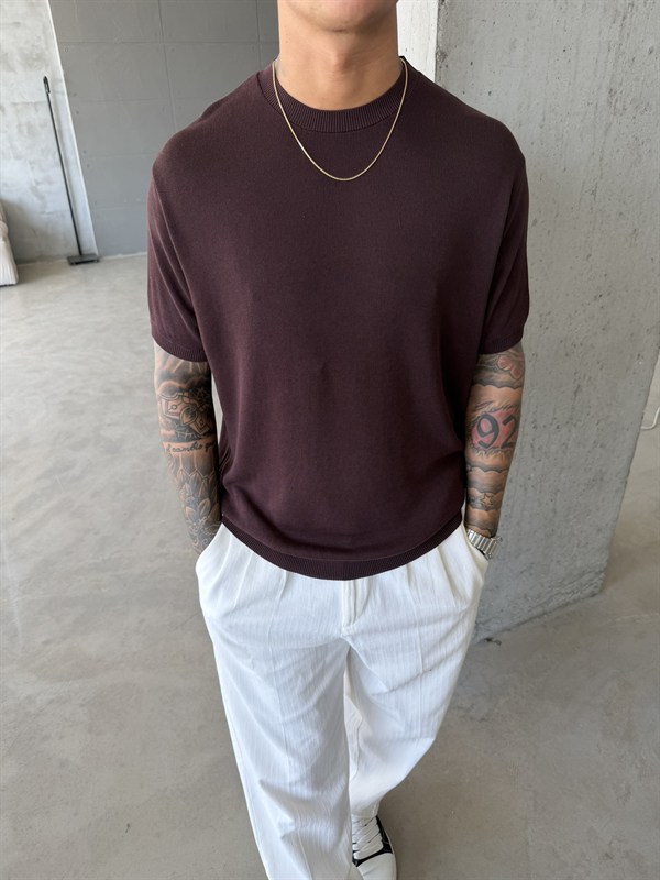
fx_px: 610
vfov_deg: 71.6
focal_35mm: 24
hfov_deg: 56.8
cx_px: 330
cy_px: 440
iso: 64
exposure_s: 1/149
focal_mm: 6.76
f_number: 1.78
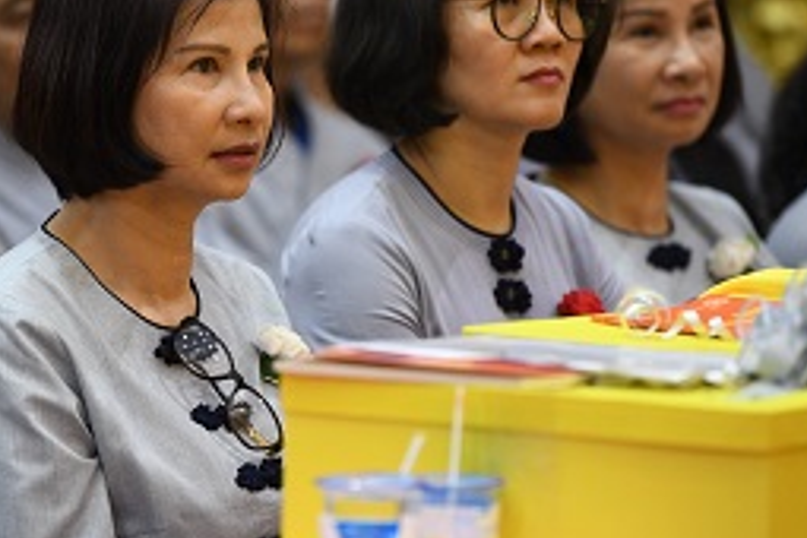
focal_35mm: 353
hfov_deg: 5.8
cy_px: 264
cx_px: 228
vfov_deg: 3.9
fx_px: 7912
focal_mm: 180
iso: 2000
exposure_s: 1/125
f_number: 2.8
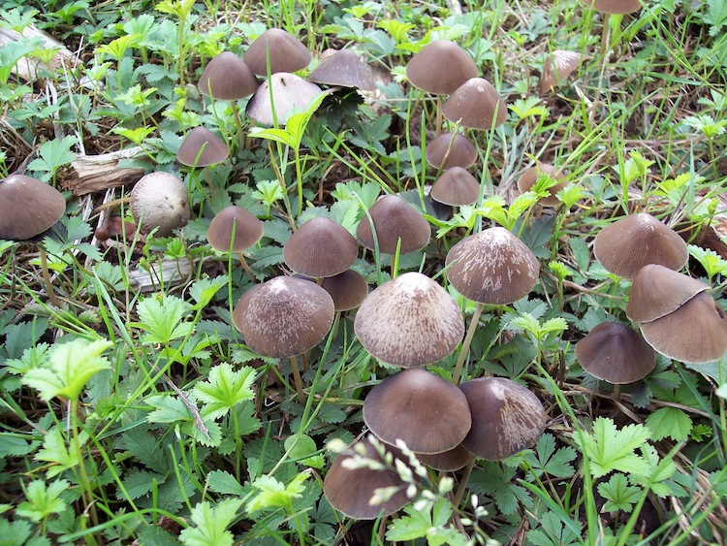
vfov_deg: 36.8
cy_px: 273
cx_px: 364
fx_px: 819
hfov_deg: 47.8
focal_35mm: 39
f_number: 3.4
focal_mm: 8
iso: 100
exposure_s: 1/125
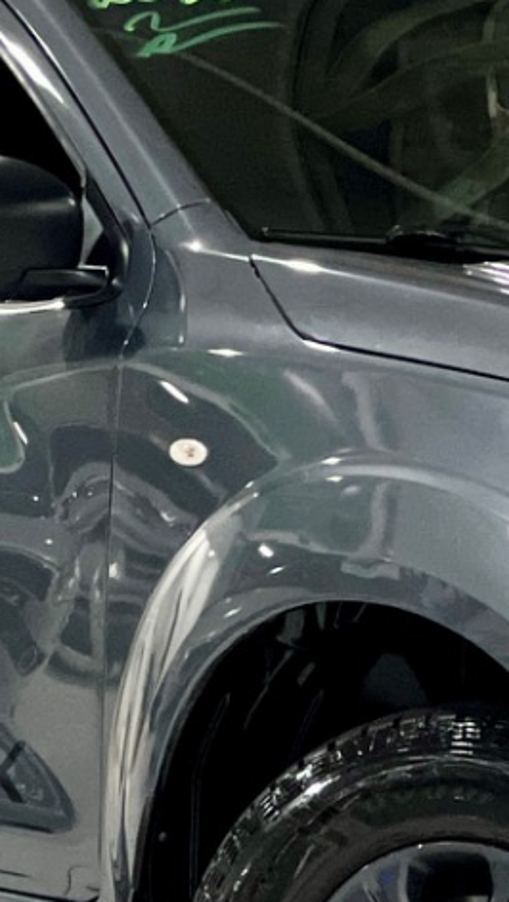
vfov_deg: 6.3
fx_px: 8170
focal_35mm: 341
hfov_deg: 3.6
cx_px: 264
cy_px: 302
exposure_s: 1/30
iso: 400
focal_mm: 9
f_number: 2.8
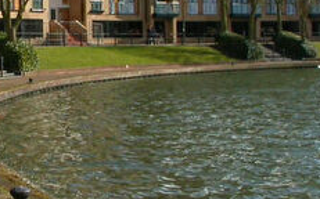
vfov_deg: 10.7
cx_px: 1
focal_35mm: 122
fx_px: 1063
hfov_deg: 16.8
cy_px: 45
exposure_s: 1/277
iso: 100
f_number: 7.5
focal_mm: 7.85
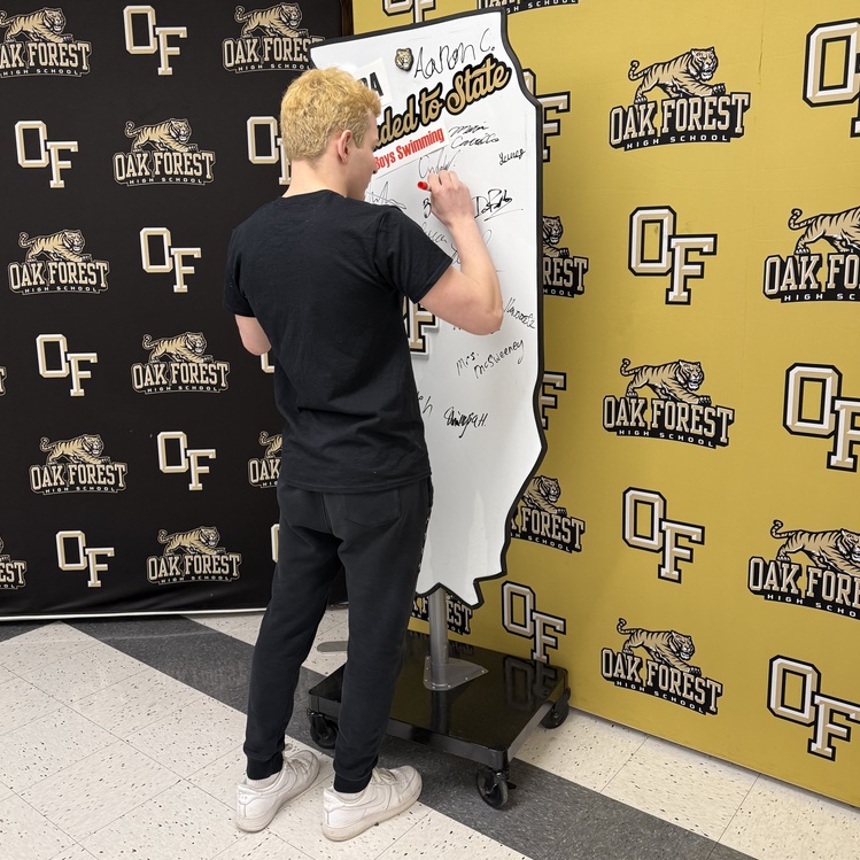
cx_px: 426
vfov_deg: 55.5
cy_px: 393
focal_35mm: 29
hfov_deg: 55.6
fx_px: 815
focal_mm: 6.76
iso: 200
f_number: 1.78
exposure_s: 1/115
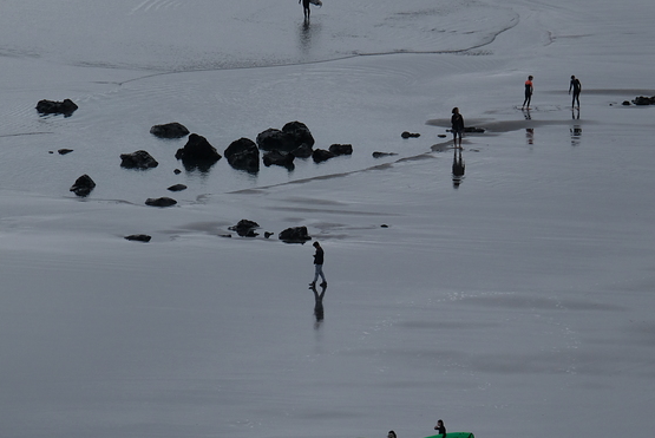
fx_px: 8867
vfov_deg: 2.8
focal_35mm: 487
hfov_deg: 4.2
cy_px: 241
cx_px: 395
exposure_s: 1/2000
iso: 1000
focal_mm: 230
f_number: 6.7
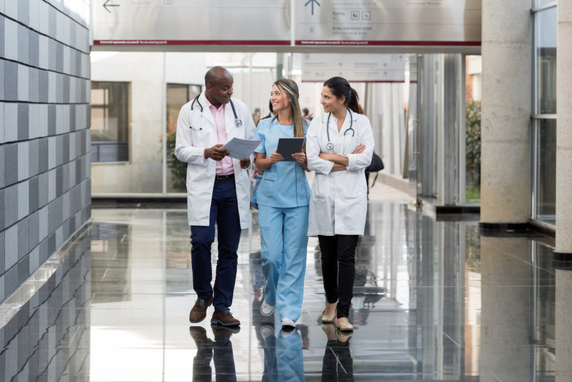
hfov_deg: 16.8
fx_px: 1939
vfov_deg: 11.2
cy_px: 191
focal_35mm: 122
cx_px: 286
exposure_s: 1/80
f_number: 4.5
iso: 200
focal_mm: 122
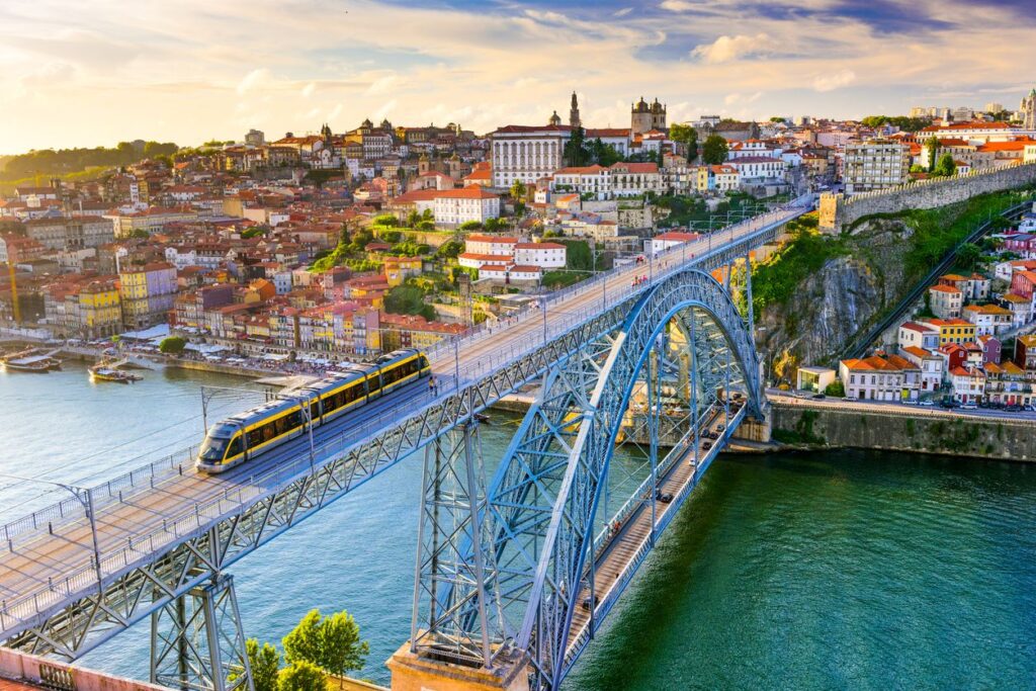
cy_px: 346
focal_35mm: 32
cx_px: 518
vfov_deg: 41.1
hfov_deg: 58.7
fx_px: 921
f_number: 6.3
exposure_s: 1/60
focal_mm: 32
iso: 1600
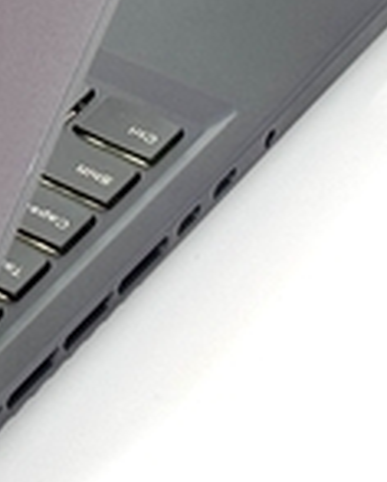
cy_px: -334
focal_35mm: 255
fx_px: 3643
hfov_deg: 5.9
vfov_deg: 7.4
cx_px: -499
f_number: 1.78
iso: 64
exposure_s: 1/100
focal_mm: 6.76
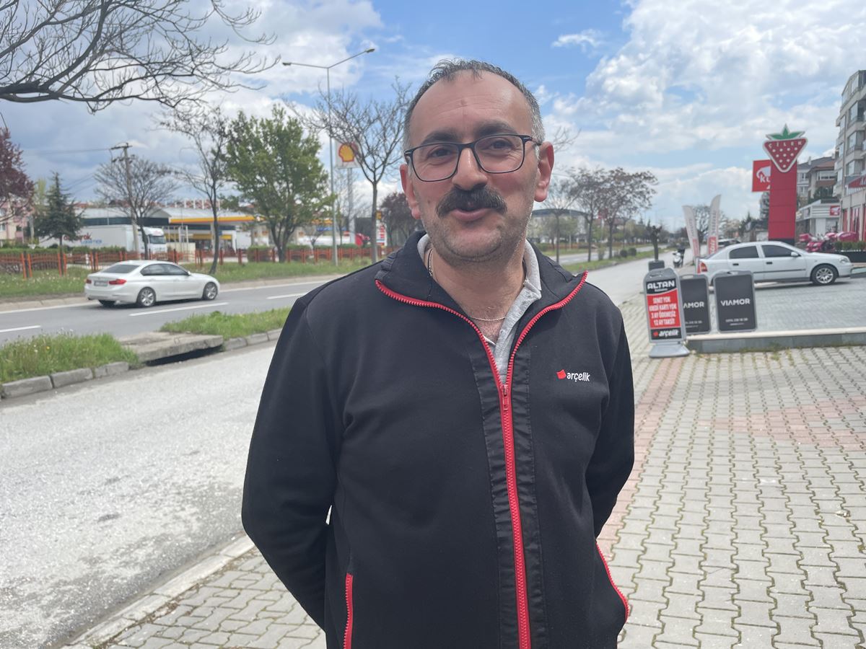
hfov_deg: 67.3
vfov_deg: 53.1
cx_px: 433
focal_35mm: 26
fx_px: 650
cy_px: 324
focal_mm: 4.2
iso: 32
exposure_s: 1/2398
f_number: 1.6
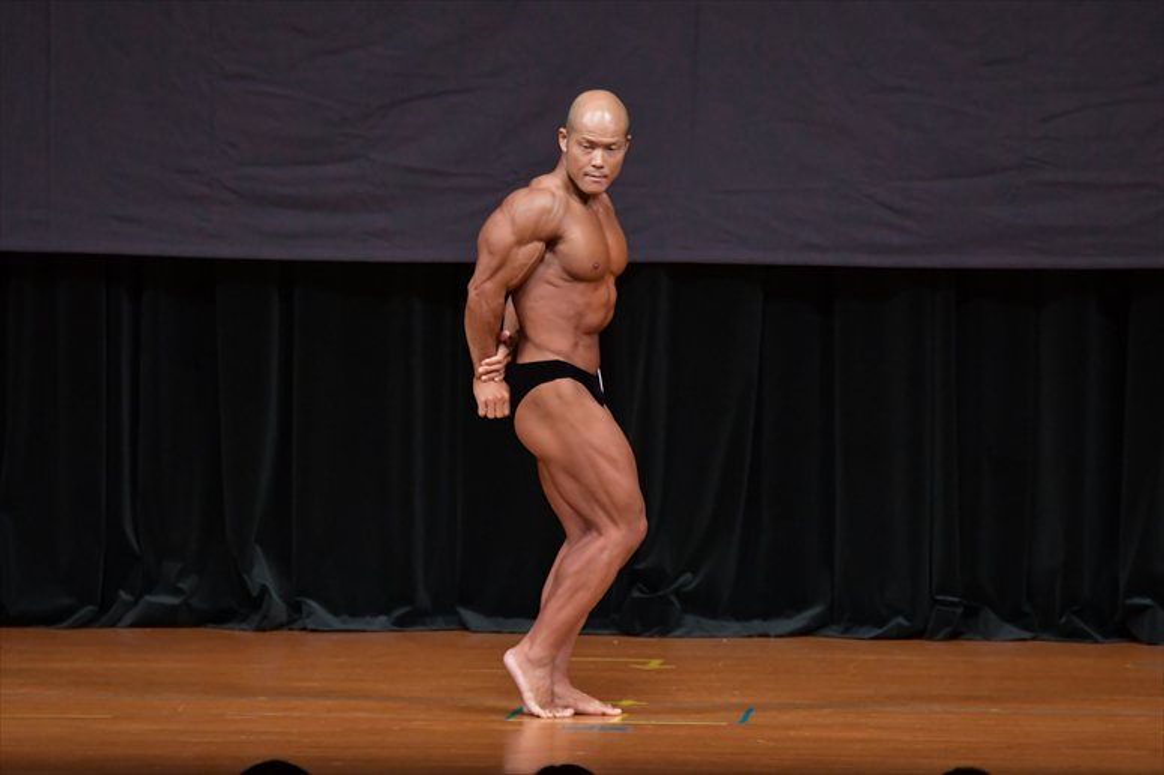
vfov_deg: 5.1
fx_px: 8726
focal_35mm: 270
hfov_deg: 7.6
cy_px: 388
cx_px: 582
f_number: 5.6
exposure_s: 1/400
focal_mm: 180
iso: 4000
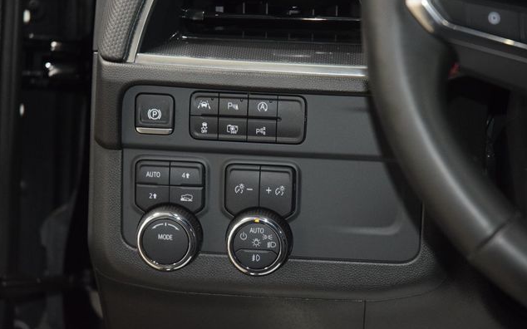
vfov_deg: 12.1
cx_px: 262
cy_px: 162
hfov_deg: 19.3
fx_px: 1551
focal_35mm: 108
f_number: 4.5
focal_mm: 70
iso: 2800
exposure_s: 1/40
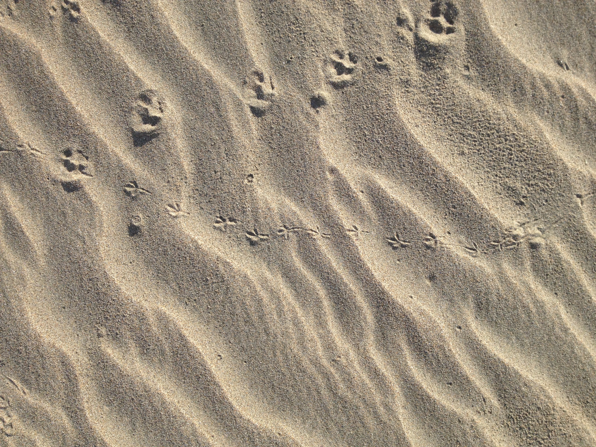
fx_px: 603
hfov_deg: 52.6
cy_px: 224
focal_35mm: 35
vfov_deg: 40.7
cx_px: 298
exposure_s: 1/1623
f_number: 2.4
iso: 50
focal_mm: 4.28
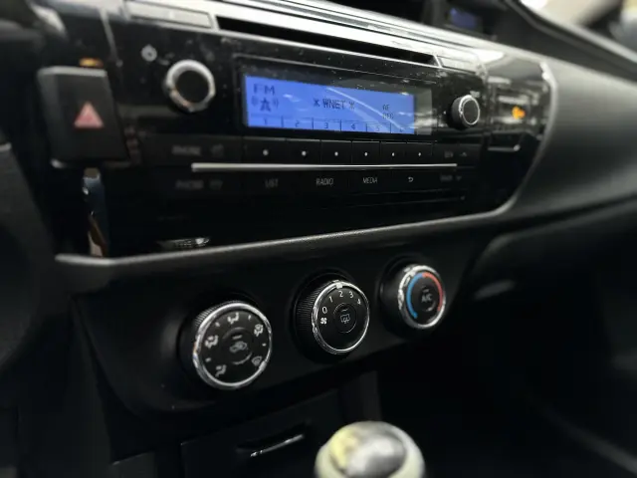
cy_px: 239
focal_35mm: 24
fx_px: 442
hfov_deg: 71.6
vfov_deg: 56.8
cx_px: 318
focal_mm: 6.86
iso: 320
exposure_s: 1/60
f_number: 1.78
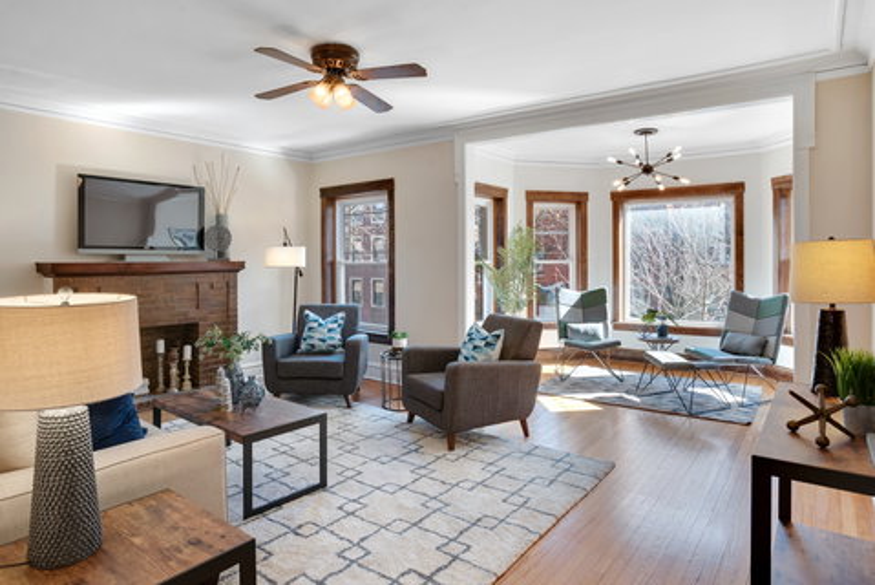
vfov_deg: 62.0
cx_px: 438
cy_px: 292
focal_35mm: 20
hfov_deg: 83.9
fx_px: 486
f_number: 8
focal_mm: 20
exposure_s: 1/4
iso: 500
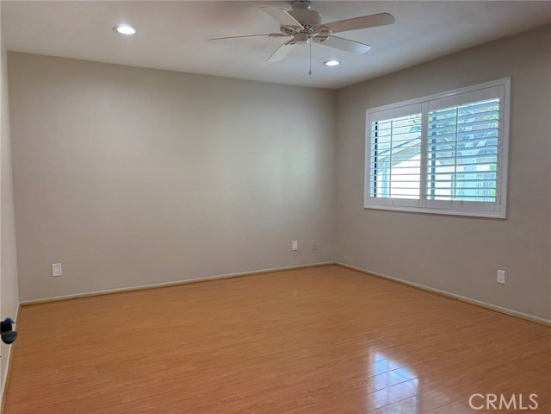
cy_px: 207
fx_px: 414
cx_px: 276
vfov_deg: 53.1
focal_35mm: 26
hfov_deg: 67.3
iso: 125
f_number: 1.6
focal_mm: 5.96
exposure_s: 1/120
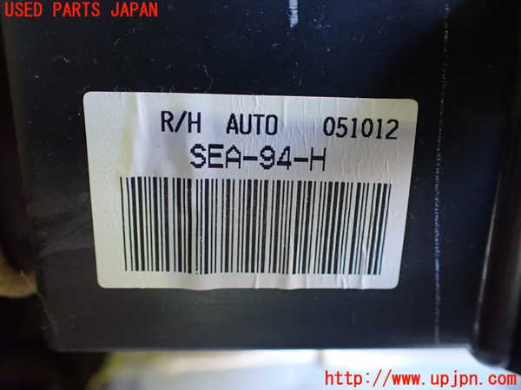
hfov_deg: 60.0
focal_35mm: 30
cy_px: 195
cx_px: 260
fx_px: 452
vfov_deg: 46.8
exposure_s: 1/40
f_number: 2.3
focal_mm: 5.4
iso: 800
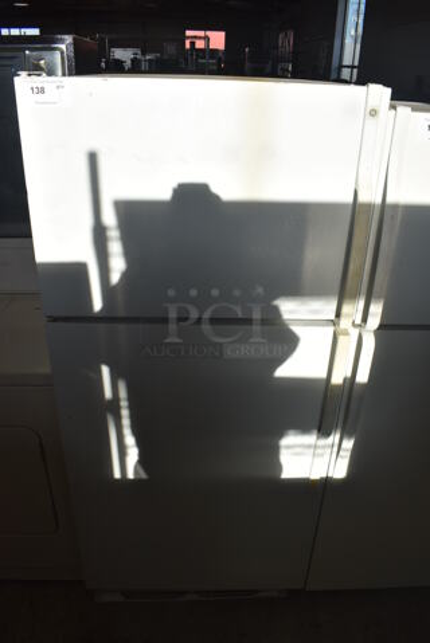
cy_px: 322
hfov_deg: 48.0
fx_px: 483
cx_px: 215
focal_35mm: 27
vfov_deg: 67.4
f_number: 8
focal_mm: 18
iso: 140
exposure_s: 1/250
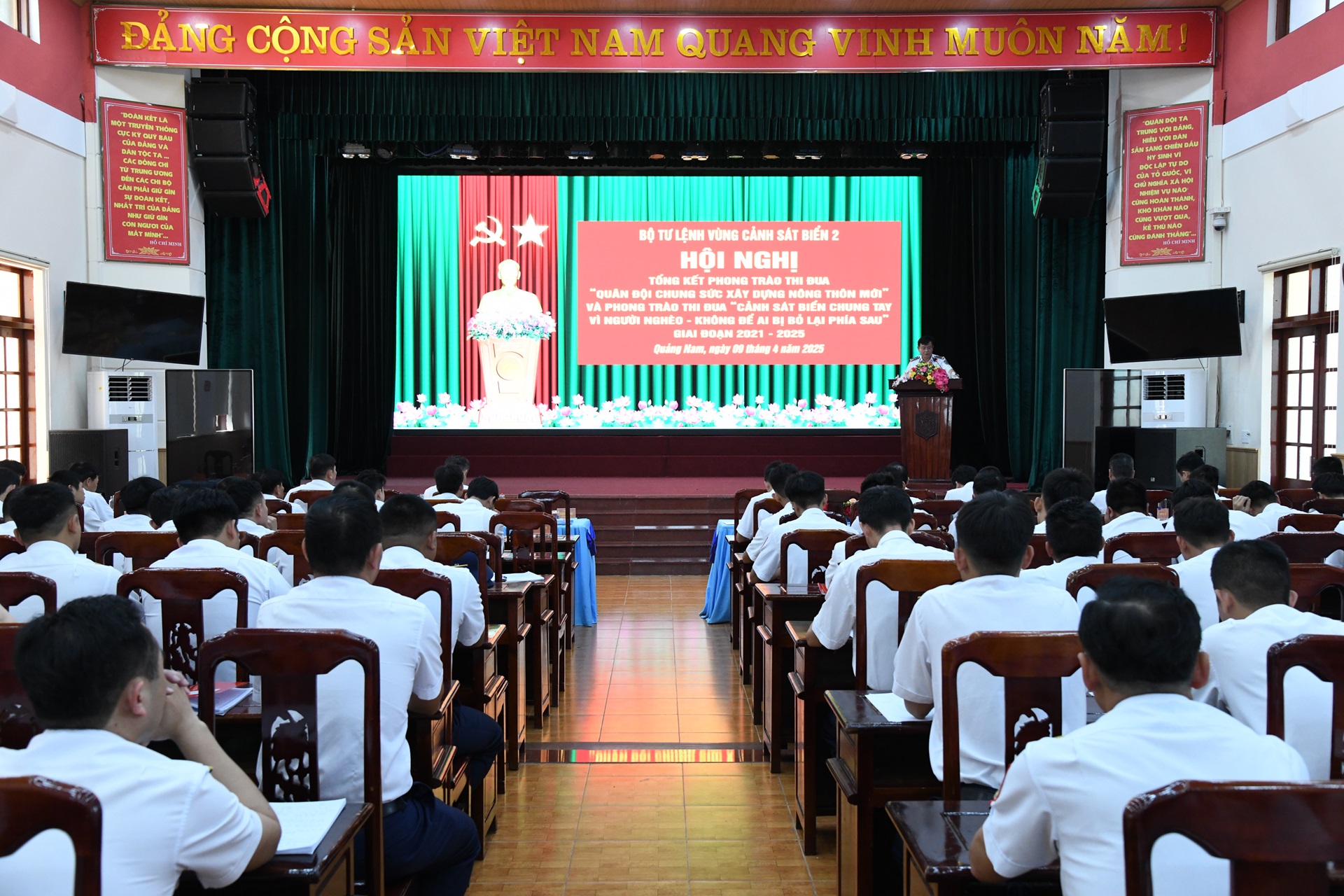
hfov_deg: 54.4
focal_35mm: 35
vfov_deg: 37.9
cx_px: 672
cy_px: 448
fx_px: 1307
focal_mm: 35
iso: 3200
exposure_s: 1/80
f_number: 6.3
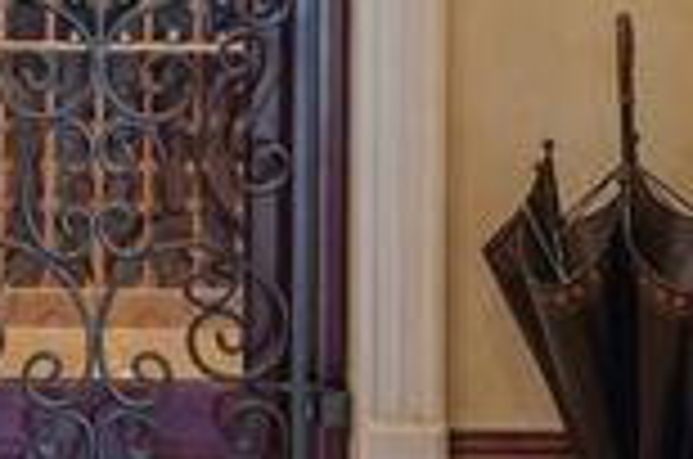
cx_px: 155
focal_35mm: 124
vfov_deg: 10.5
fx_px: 2382
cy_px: -281
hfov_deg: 16.5
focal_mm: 27
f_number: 4
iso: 320
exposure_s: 1/13
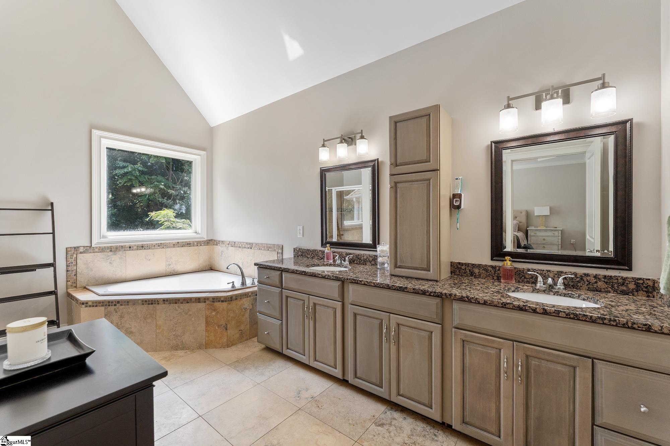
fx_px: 277
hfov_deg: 100.8
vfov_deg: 77.7
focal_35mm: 15
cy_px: 223
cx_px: 335
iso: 400
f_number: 6.3
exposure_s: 1/8
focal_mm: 14.9
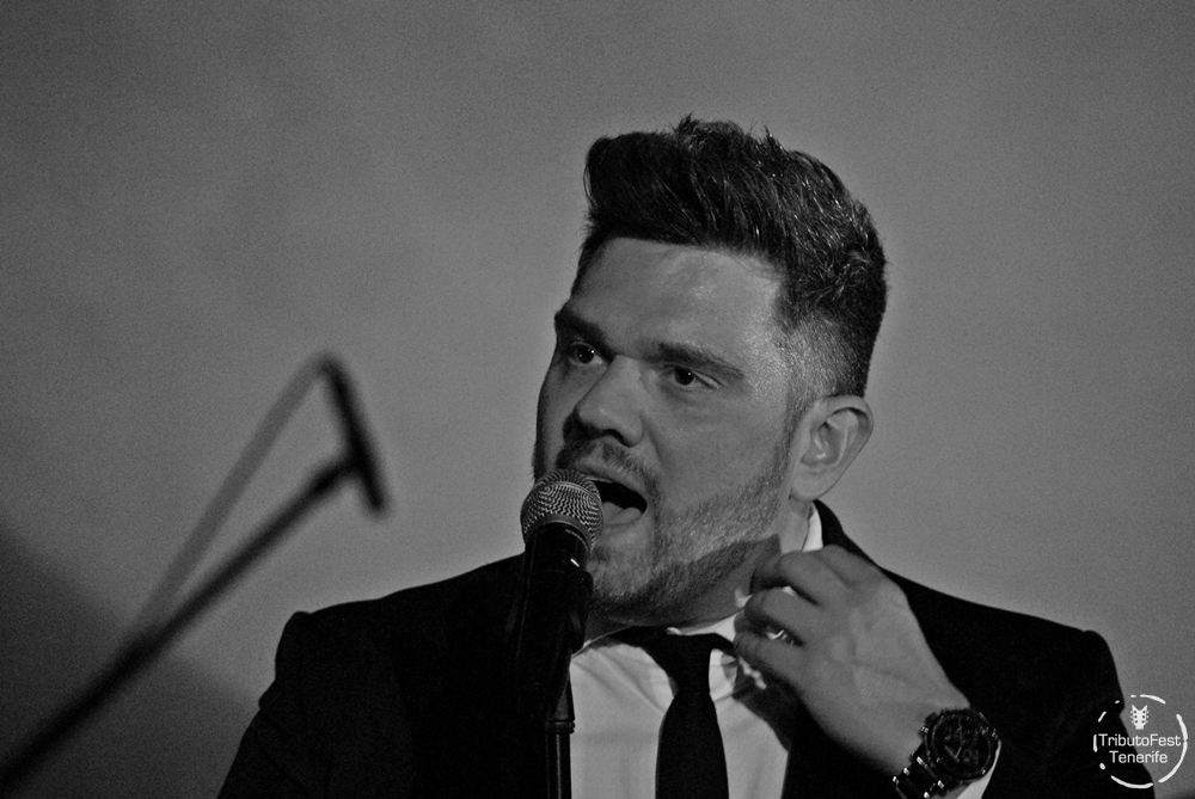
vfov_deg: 3.1
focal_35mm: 450
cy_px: 400
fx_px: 14952
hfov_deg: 4.6
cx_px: 598
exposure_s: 1/100
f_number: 5.6
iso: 1600
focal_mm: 300
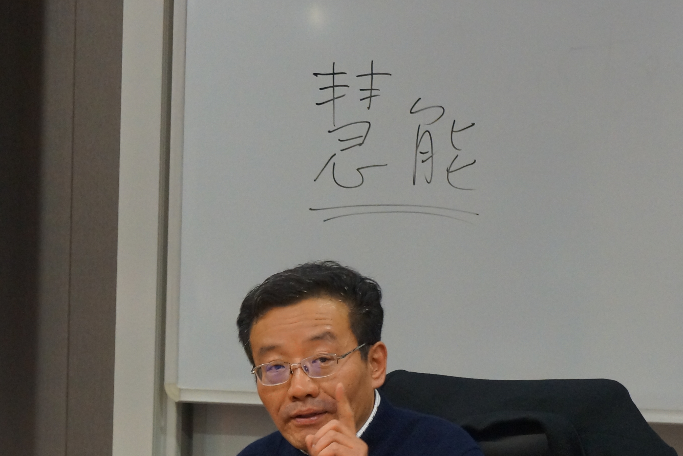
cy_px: 461
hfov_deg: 11.4
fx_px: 3415
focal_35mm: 180
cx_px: 174
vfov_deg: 7.6
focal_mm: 54
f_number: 5.6
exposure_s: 1/50
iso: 1600
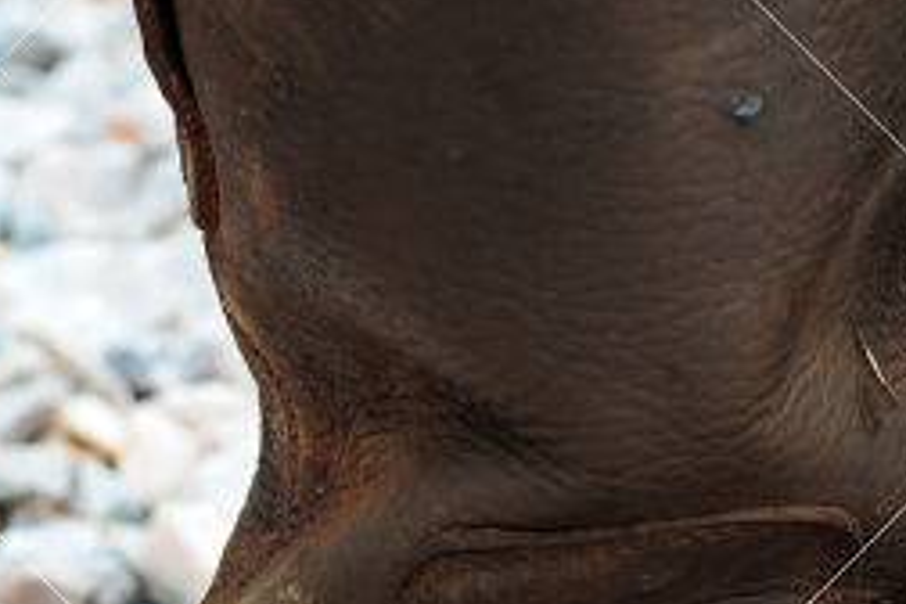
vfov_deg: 5.3
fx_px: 6492
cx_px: 1082
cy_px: 836
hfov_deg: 7.9
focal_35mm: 258
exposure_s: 1/125
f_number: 5.6
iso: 200
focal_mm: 50
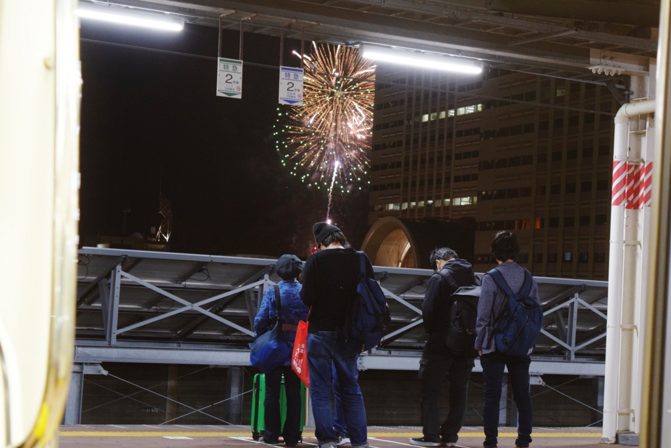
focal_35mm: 82
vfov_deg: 16.6
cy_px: 224
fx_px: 1539
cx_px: 336
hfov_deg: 24.6
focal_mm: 55
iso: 1600
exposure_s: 1/30
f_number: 5.6
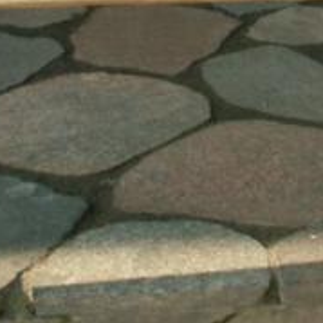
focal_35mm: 112
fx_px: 1182
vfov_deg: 15.6
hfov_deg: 15.1
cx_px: 365
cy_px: 160
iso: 50
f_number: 8
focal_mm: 5.86
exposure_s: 1/50
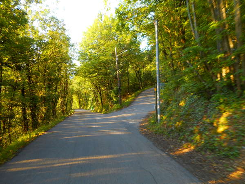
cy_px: 92
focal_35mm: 29
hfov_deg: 61.7
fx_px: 205
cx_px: 122
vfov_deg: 48.2
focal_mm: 5.2
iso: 125
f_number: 4
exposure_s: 1/30
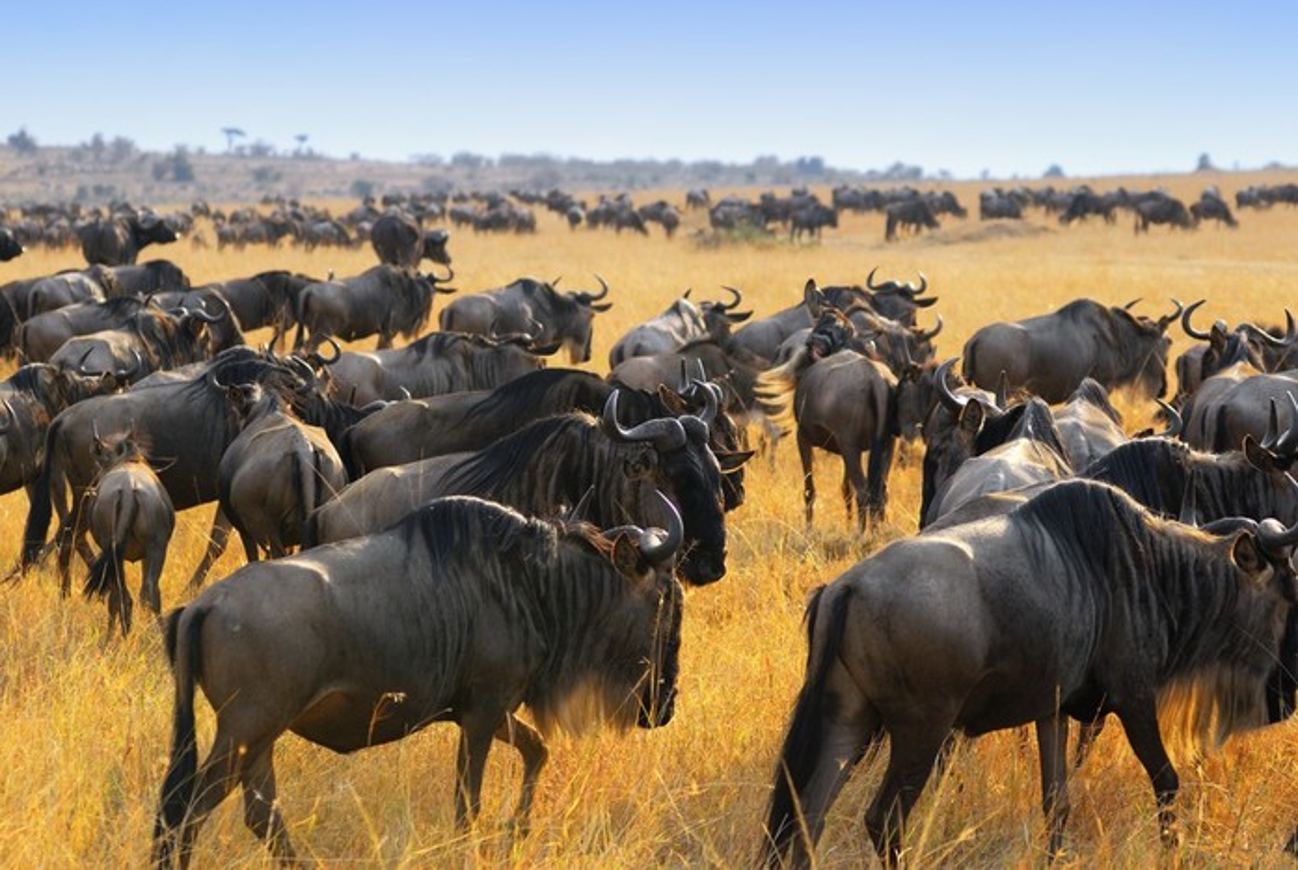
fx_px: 4333
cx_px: 649
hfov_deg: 17.0
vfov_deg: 11.5
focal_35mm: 120
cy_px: 435
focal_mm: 80
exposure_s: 1/350
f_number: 4
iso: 125
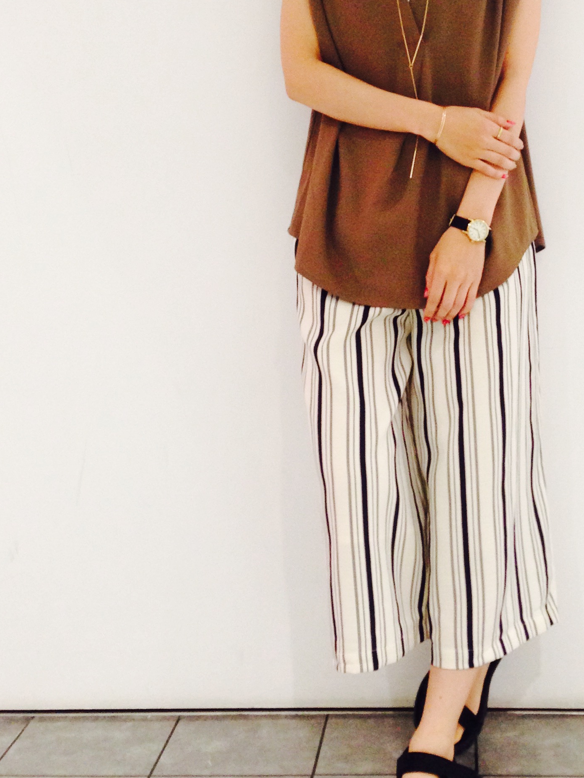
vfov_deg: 32.9
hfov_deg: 25.0
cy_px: 250
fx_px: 1305
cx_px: 430
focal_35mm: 58
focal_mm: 4.12
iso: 160
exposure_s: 1/20
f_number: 2.4
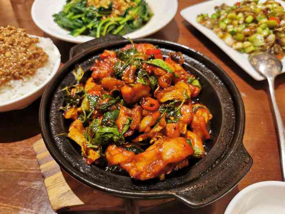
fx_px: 222
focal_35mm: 27
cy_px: 107
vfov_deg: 51.4
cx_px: 142
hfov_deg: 65.3
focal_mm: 5.58
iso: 250
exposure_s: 1/100
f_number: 1.8
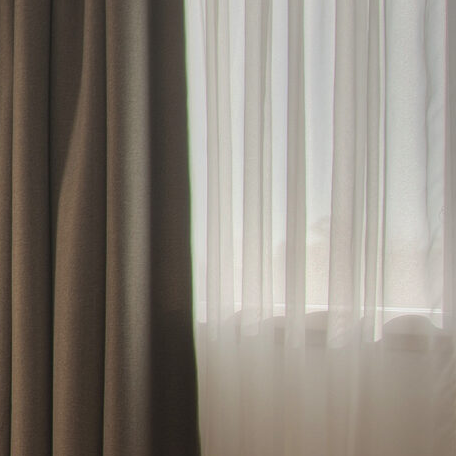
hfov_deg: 16.7
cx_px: -423
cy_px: 250
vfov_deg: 21.4
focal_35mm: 81
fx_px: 1207
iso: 200
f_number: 7.1
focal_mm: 17
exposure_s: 1/60
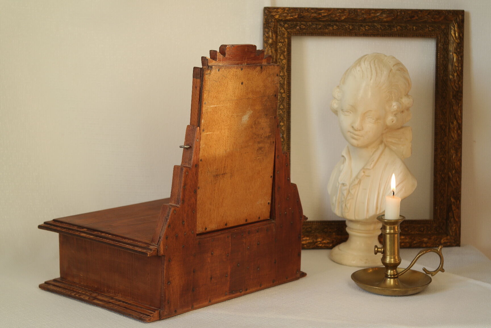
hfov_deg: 26.3
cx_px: 246
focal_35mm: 77
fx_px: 1050
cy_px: 164
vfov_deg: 17.7
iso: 200
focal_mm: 50
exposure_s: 1/30
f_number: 6.3
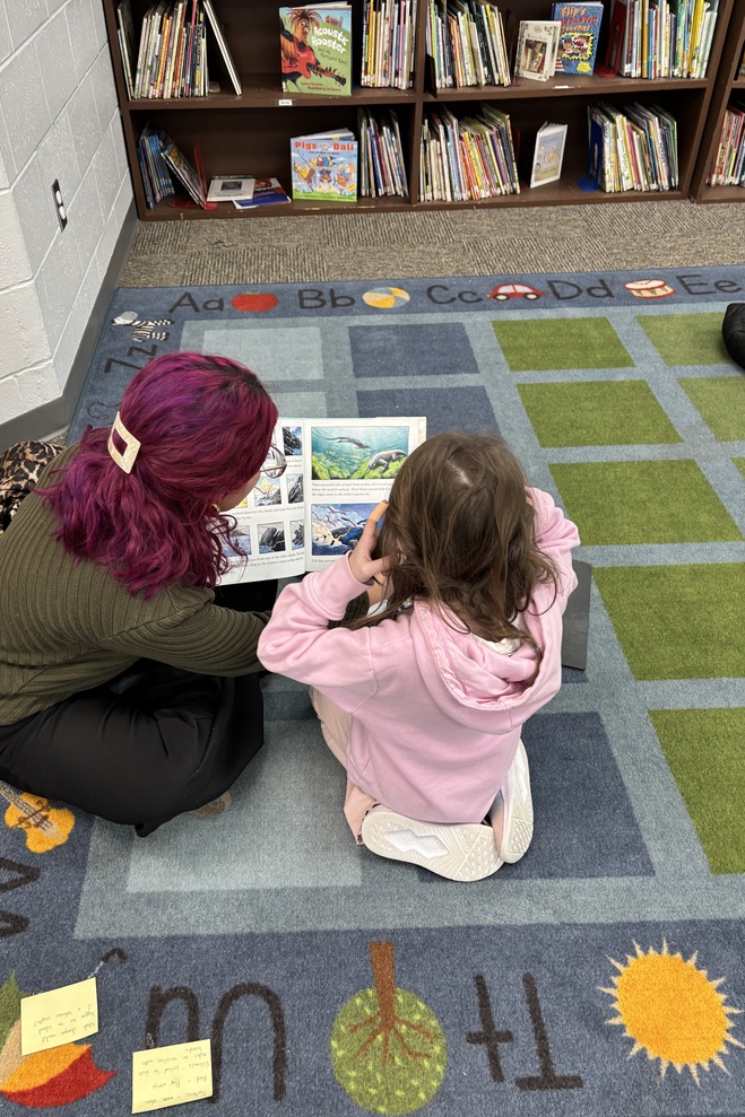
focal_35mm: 28
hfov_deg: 46.2
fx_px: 869
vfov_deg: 65.5
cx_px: 317
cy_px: 564
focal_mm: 5.96
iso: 100
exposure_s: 1/60
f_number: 1.6
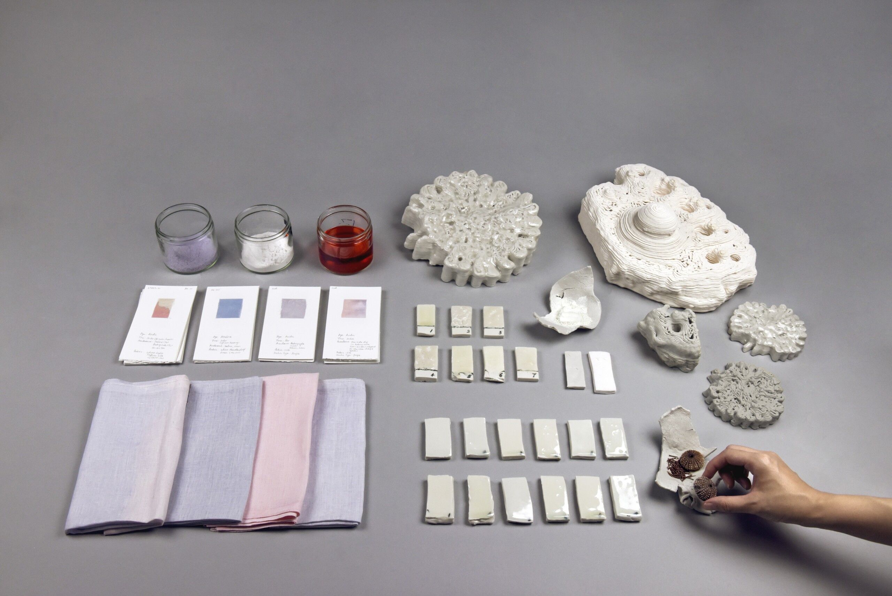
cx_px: 446
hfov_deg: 54.4
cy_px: 298
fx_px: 868
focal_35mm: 35
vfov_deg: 37.9
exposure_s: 1/40
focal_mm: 35
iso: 1400
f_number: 13
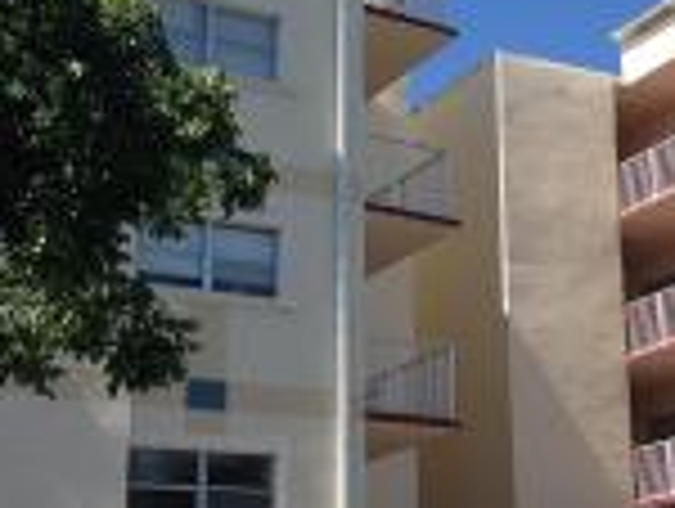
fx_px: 1719
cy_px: 319
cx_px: 585
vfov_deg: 16.8
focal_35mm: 88
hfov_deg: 21.8
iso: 50
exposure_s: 1/1290
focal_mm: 4.12
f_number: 2.4
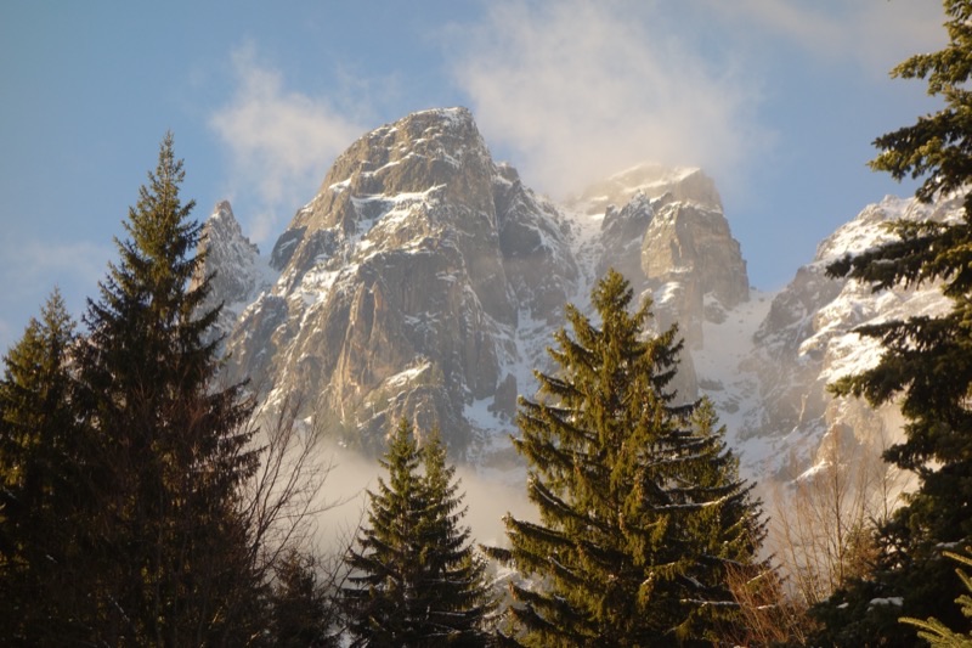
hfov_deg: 20.6
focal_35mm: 99
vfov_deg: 13.8
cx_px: 486
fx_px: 2672
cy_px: 324
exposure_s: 1/320
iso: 125
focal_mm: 36.84
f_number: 5.6
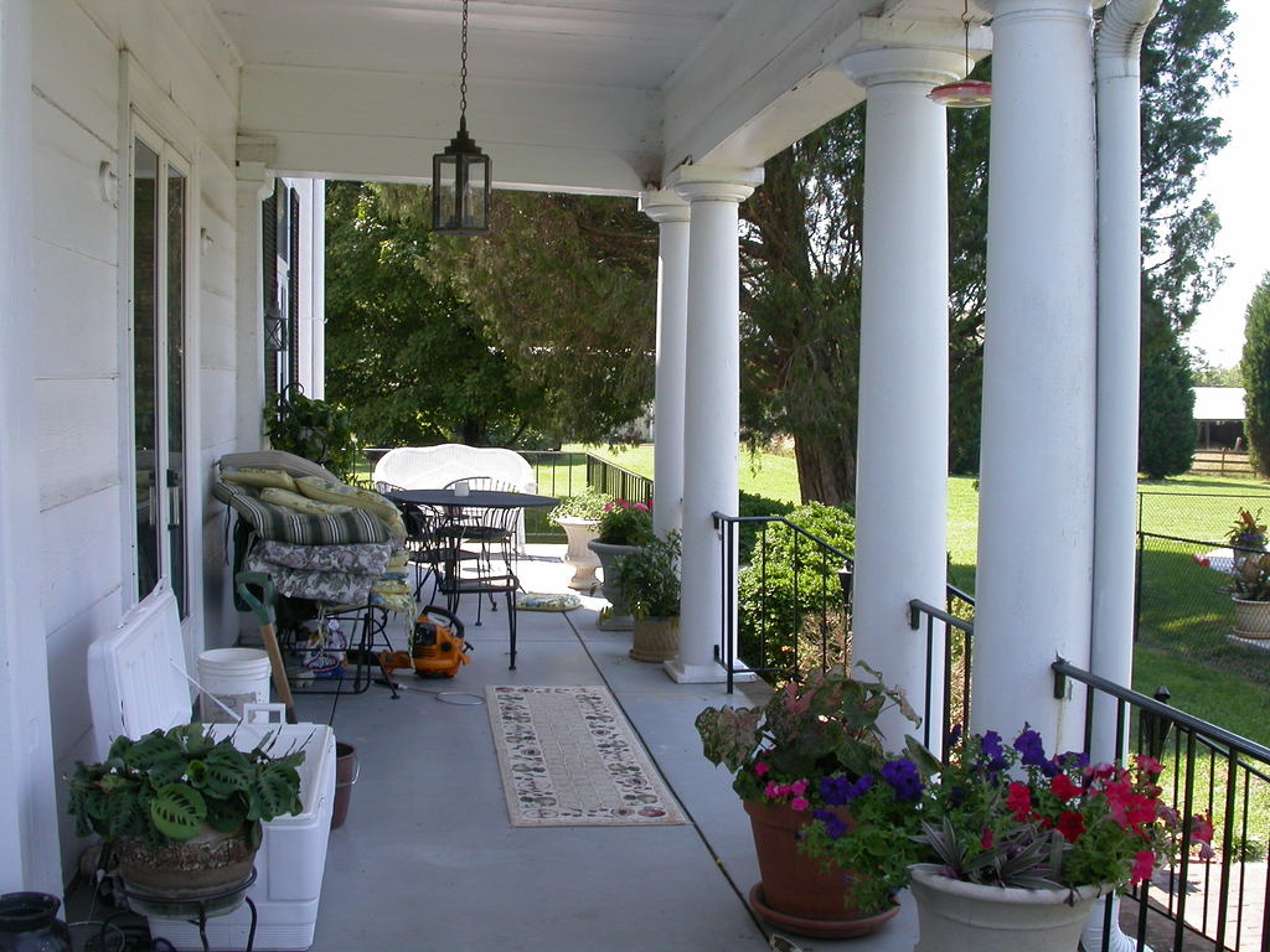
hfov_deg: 49.0
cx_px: 635
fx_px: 1394
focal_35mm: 38
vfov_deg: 37.7
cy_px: 476
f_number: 5.3
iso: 100
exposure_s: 1/129
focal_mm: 7.85
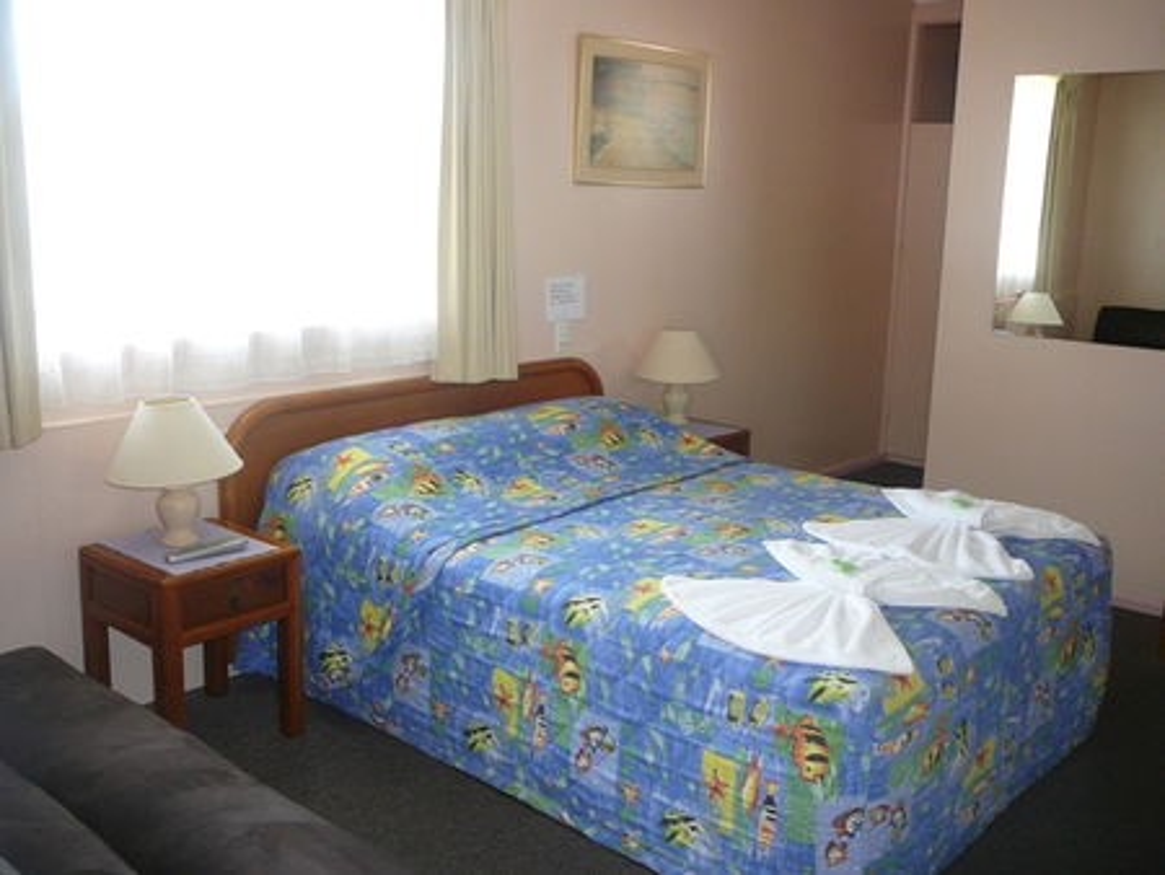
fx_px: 1179
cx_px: 582
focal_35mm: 35
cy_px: 438
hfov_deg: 52.6
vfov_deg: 40.7
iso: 100
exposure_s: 1/30
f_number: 2.8
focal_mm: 5.2
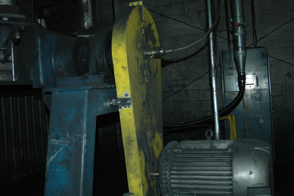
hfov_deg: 43.6
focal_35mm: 45
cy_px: 98
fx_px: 367
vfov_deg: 29.8
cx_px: 147
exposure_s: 1/60
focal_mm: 30
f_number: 4
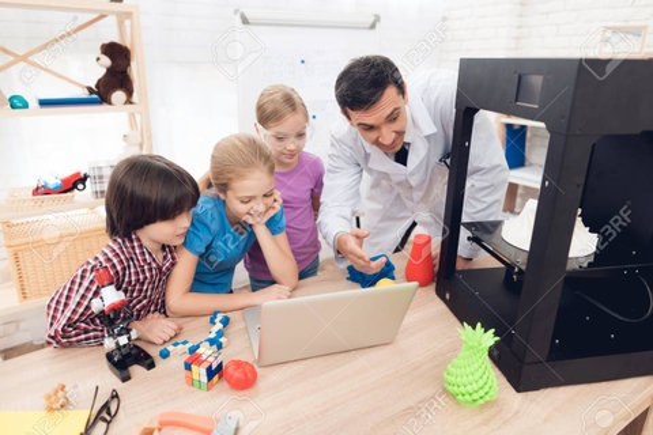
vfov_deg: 53.1
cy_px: 218
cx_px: 326
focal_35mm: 24
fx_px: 435
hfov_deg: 73.7
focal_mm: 24
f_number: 2.5
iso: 250
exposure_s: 1/160
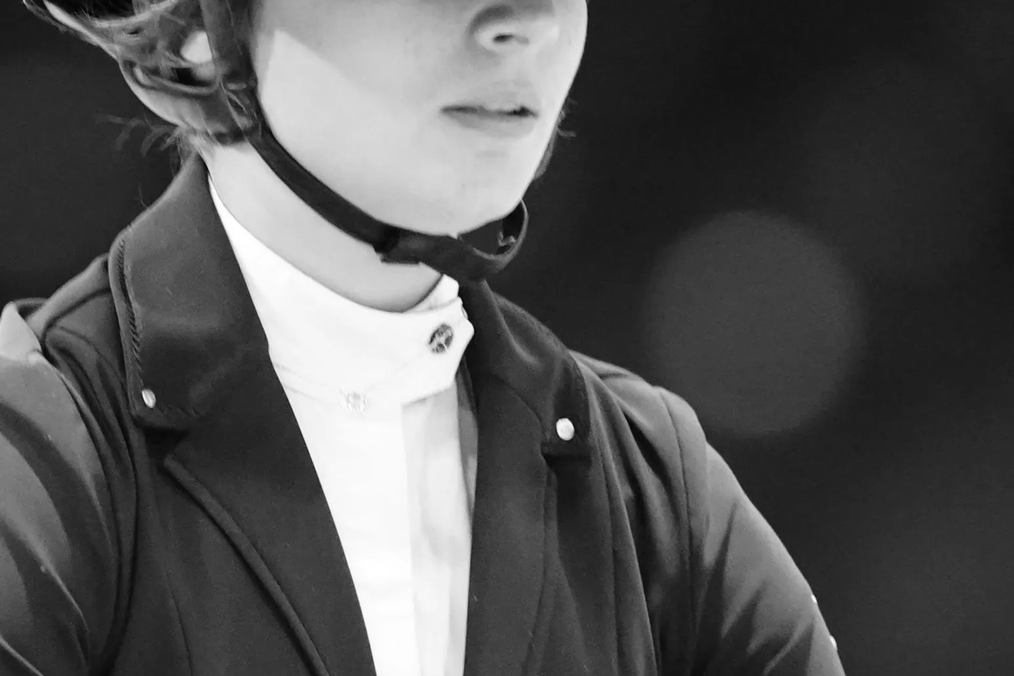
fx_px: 38694
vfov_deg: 1.0
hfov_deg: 1.5
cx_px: 190
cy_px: 503
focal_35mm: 1374
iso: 10000
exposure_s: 1/500
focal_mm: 400
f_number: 2.8
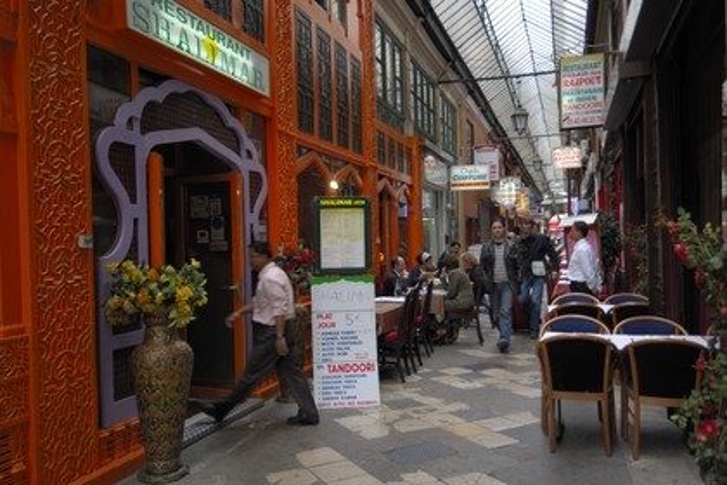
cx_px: 364
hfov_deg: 61.9
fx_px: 606
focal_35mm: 30
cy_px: 242
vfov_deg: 43.6
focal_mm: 20
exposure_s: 1/60
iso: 100
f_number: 4
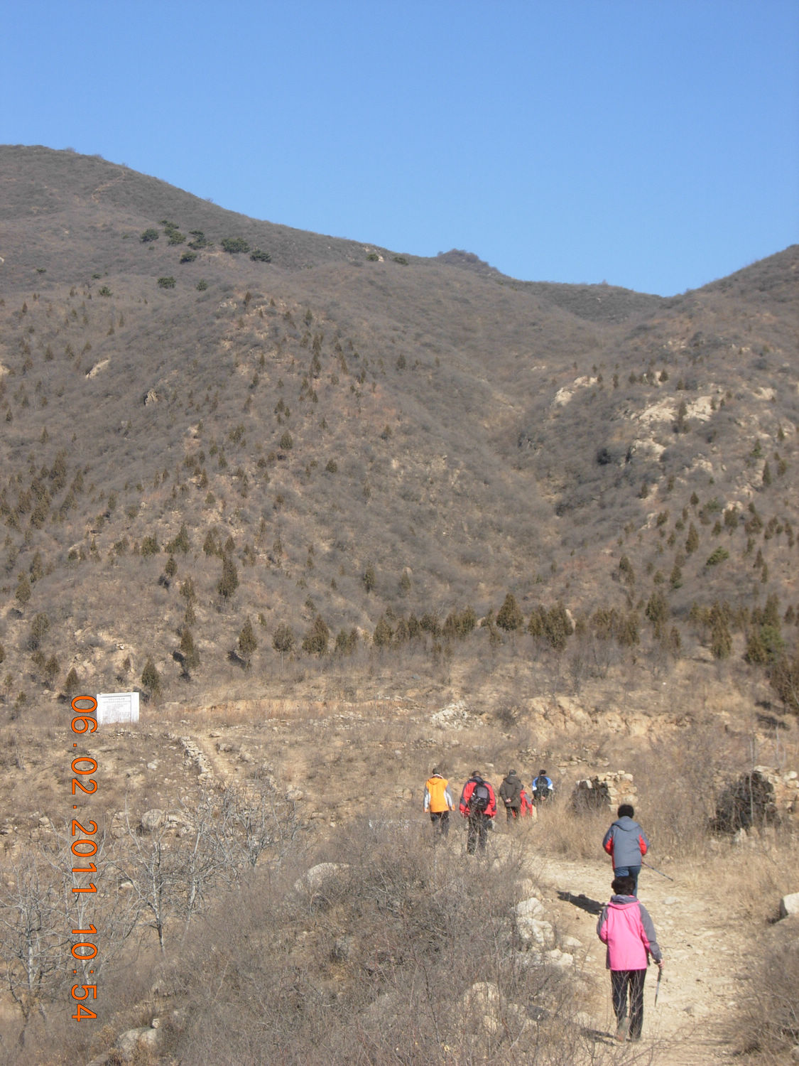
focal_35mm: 103
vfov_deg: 19.1
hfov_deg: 14.4
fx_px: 3170
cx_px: 400
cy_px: 533
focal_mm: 21.5
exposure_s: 1/313
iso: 50
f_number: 5.8
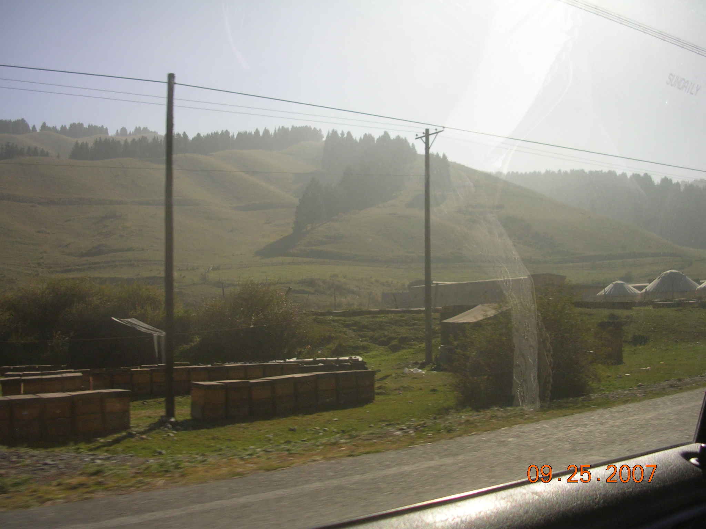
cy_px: 264
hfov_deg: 49.0
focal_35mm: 38
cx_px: 353
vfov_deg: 37.7
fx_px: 775
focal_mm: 5.8
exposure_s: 1/322
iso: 50
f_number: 2.8
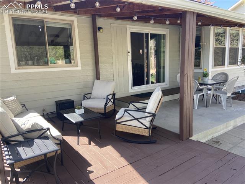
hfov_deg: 67.3
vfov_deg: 53.0
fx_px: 184
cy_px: 92
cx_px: 122
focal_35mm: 26
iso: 32
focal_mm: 4.25
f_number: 1.8
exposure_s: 1/278
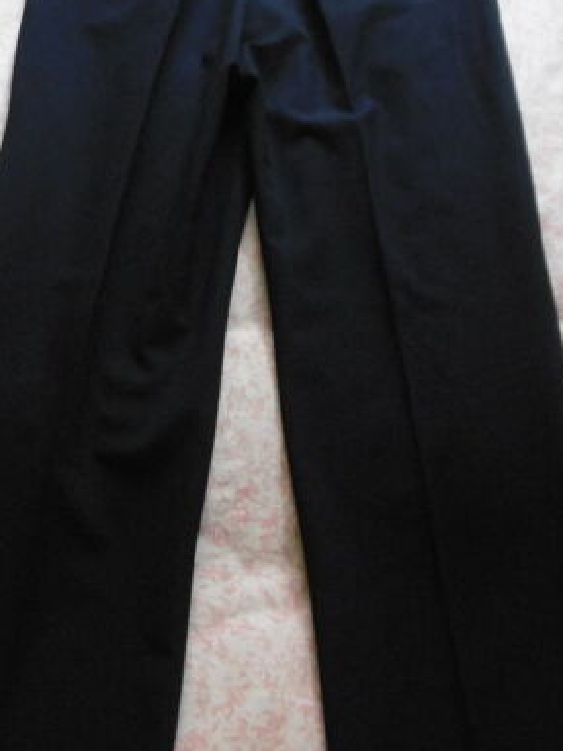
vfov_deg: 46.4
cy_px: 473
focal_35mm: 40
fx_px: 867
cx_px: 246
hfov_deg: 35.9
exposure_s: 1/13
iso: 400
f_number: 3.1
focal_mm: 4.3
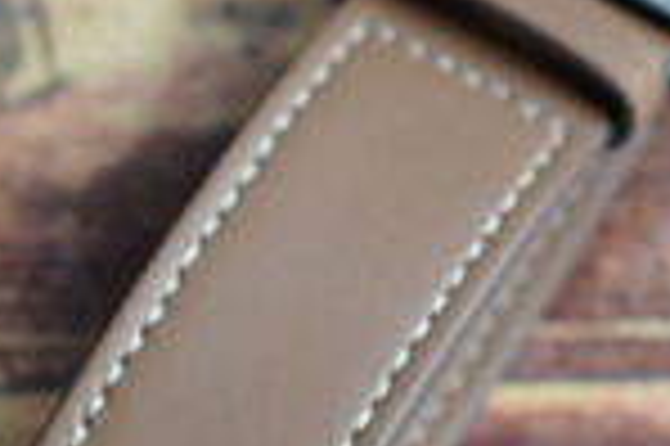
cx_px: 72
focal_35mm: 354
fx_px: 6581
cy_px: 856
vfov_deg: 3.8
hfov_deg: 5.8
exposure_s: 1/160
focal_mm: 55
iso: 1000
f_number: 4
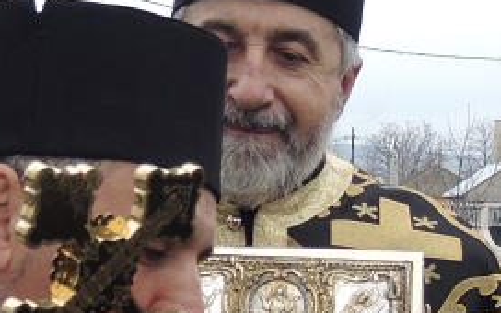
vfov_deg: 9.9
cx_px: 204
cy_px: 293
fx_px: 1789
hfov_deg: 15.9
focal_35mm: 131
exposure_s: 1/400
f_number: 2
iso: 80
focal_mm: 6
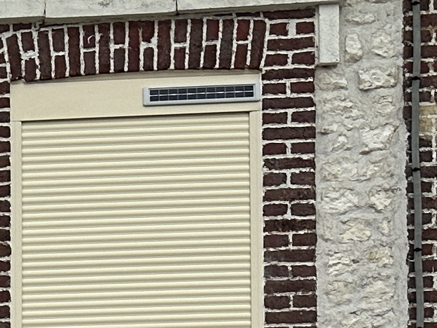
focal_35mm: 155
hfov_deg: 11.3
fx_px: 1957
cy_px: 758
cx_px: -500
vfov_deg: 8.8
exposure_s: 1/1664
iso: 80
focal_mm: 6.86
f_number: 1.78
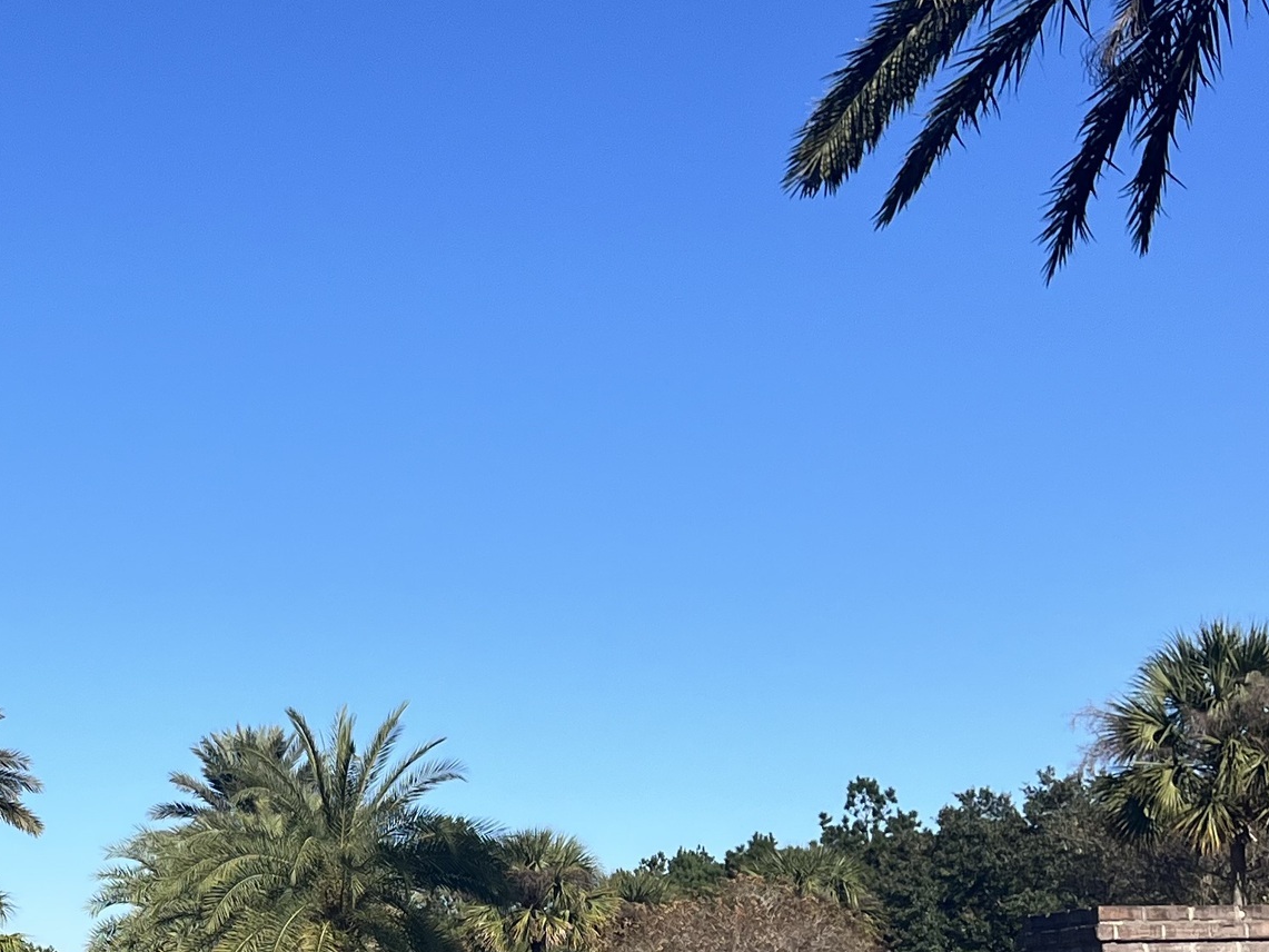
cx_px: -202
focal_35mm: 70
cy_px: 765
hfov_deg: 25.3
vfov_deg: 20.8
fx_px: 2566
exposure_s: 1/3745
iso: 50
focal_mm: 5.1
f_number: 1.6
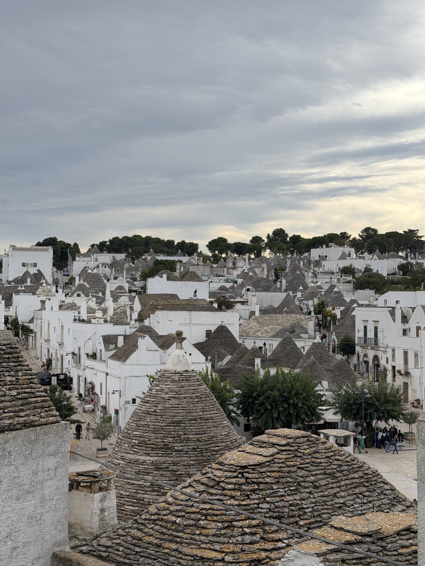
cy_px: 283
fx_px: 786
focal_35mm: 48
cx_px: 212
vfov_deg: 39.7
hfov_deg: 30.3
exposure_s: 1/1838
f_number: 1.78
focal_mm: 6.76
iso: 100
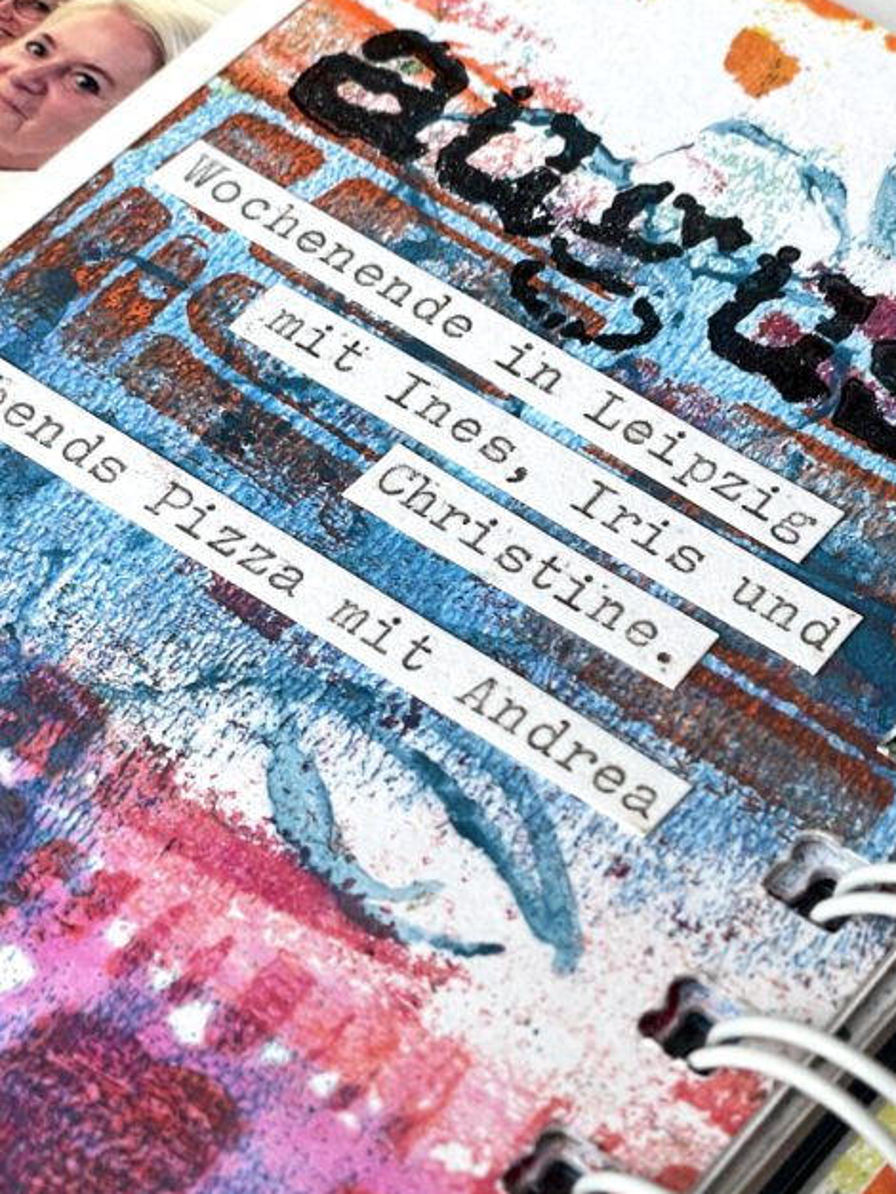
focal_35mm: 85
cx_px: 671
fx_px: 2932
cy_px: 923
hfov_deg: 17.3
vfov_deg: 22.7
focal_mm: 6
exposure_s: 1/100
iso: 125
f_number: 2
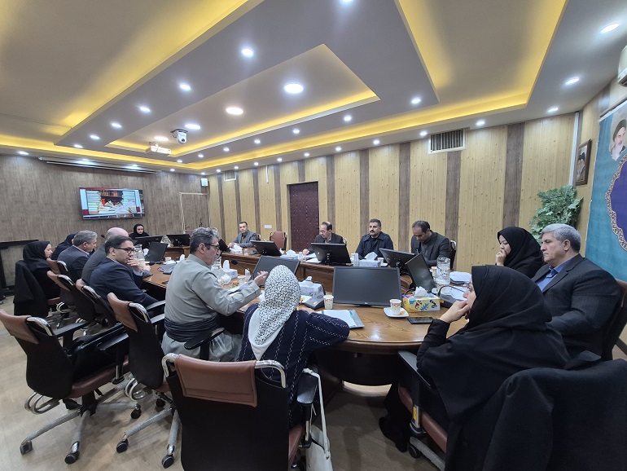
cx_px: 314
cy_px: 236
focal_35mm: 13
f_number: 2.2
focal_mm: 1.74
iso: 125
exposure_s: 1/50
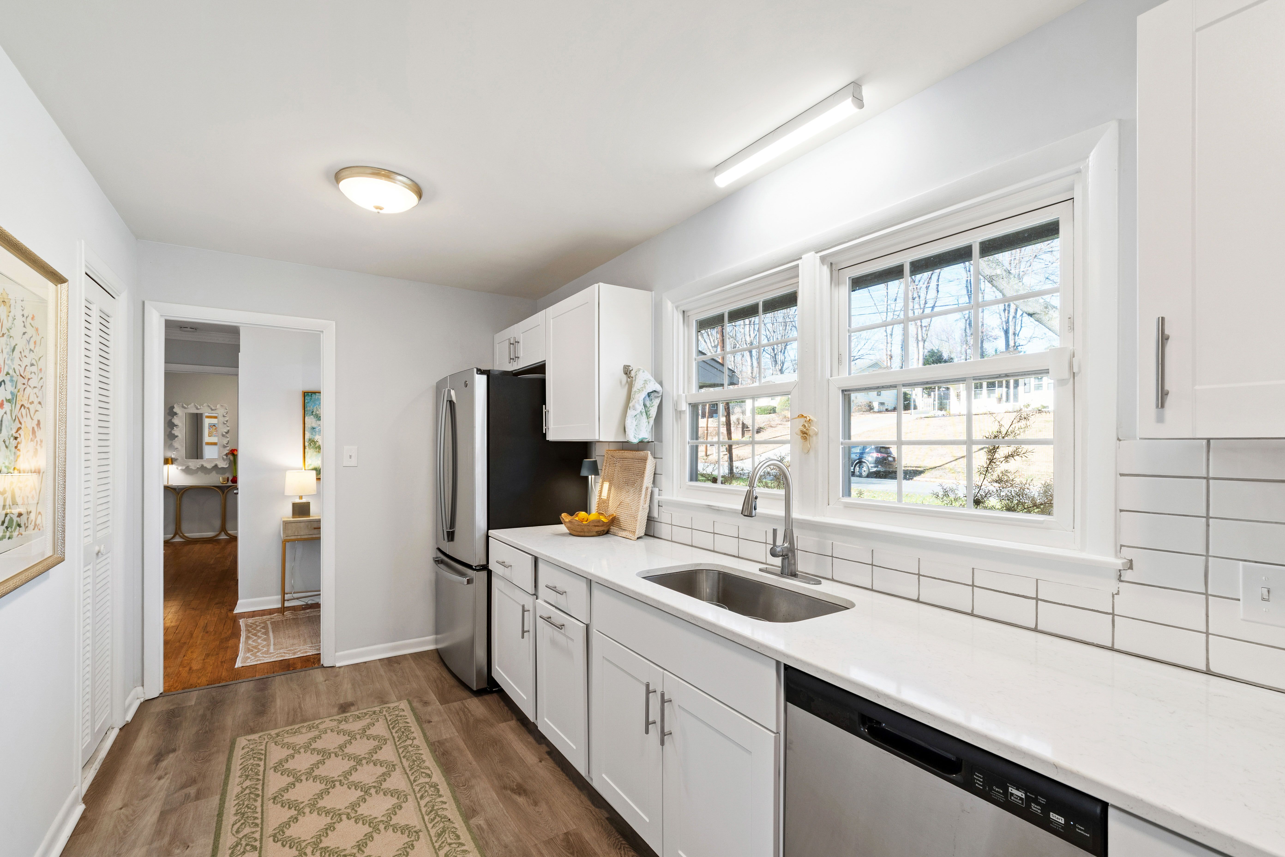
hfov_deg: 100.4
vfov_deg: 77.3
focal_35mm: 15
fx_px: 535
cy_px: 428
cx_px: 642
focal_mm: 10
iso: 100
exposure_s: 1/5
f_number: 8
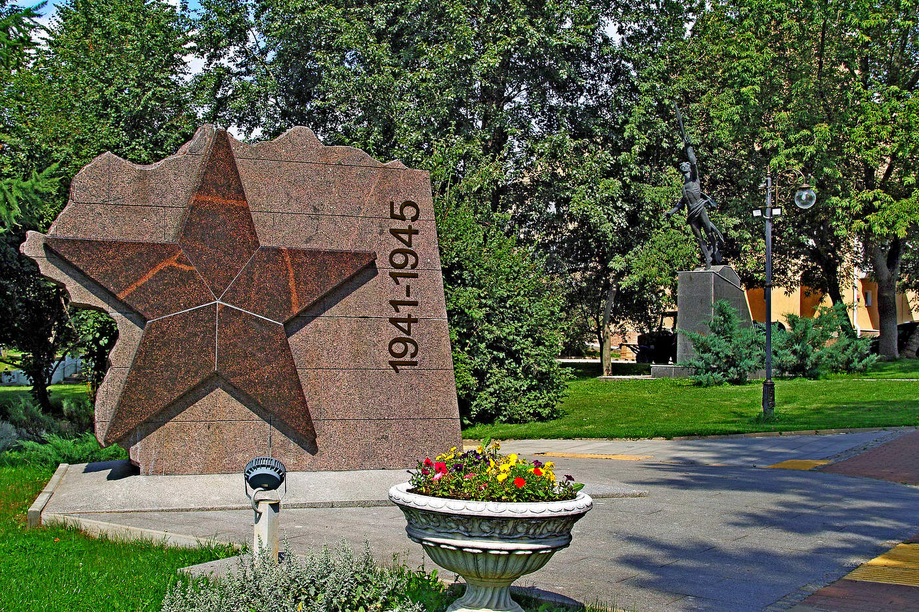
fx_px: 1251
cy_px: 306
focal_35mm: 49
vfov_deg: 27.5
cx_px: 460
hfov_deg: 40.3
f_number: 9
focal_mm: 29
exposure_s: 1/160
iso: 100
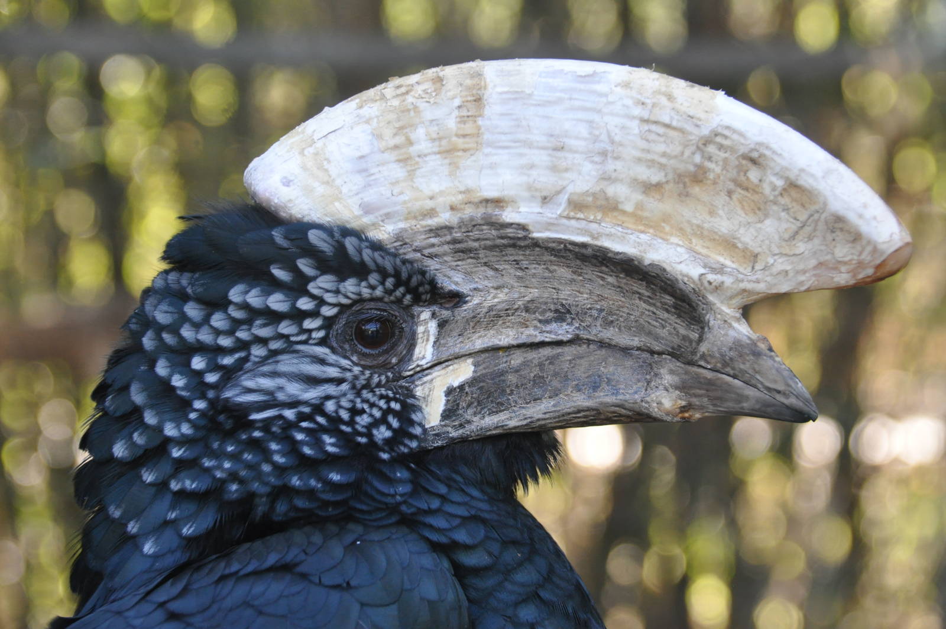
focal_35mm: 150
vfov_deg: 9.1
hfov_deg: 13.7
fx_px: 3937
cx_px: 473
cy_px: 314
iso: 1000
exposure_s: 1/160
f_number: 6.3
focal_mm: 100
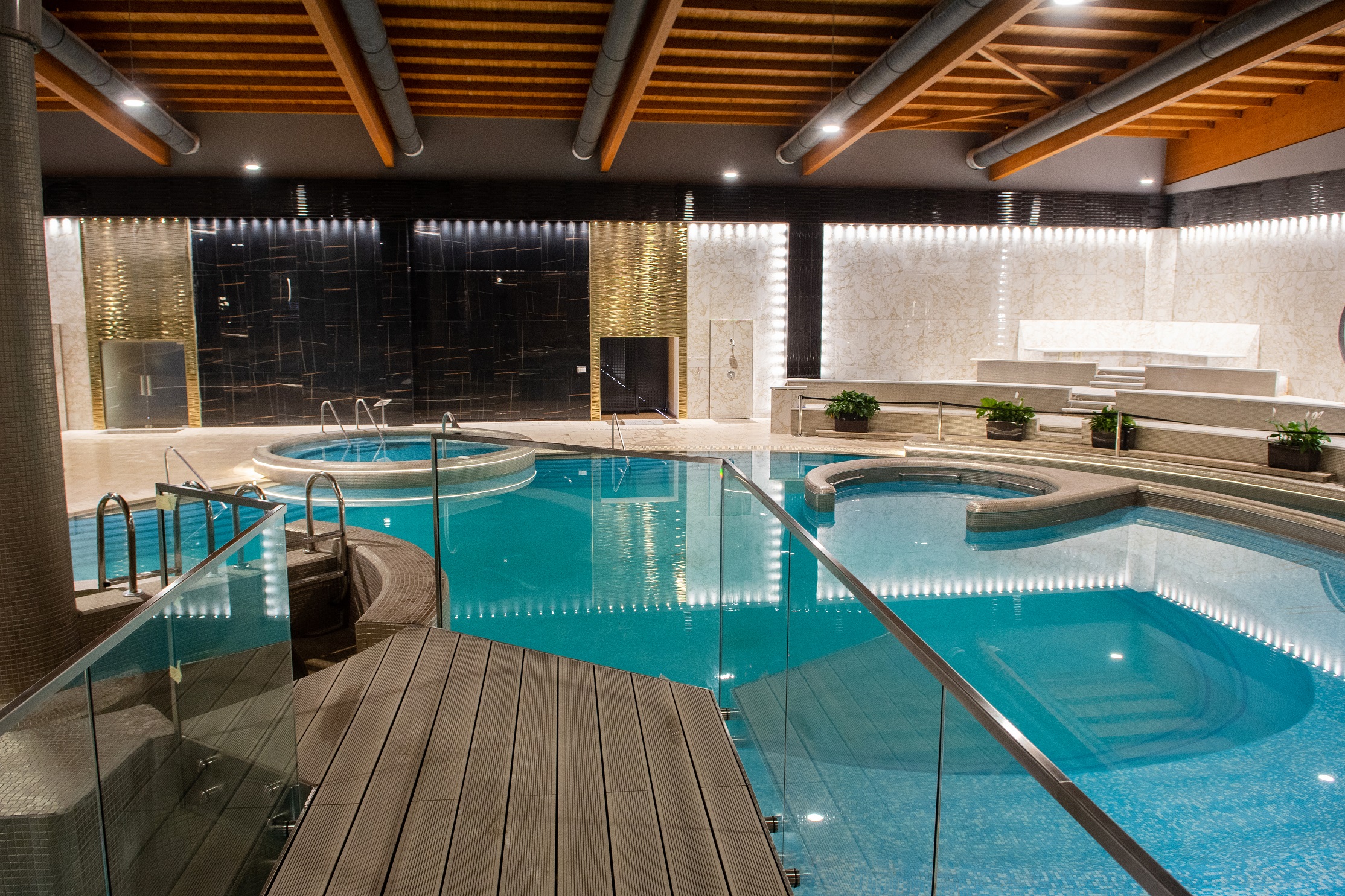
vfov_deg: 50.4
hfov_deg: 70.4
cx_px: 672
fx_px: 953
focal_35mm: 26
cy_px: 448
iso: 800
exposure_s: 1/25
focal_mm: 17
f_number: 5.6
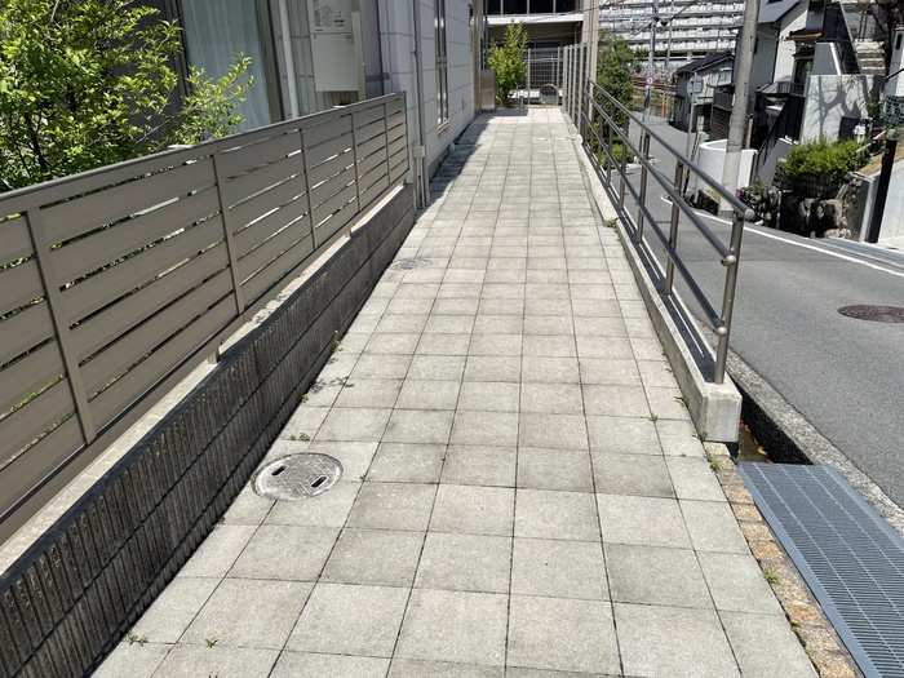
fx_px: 679
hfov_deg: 67.3
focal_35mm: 26
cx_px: 452
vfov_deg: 53.1
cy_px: 339
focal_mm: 4.2
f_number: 1.6
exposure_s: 1/5556
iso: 32
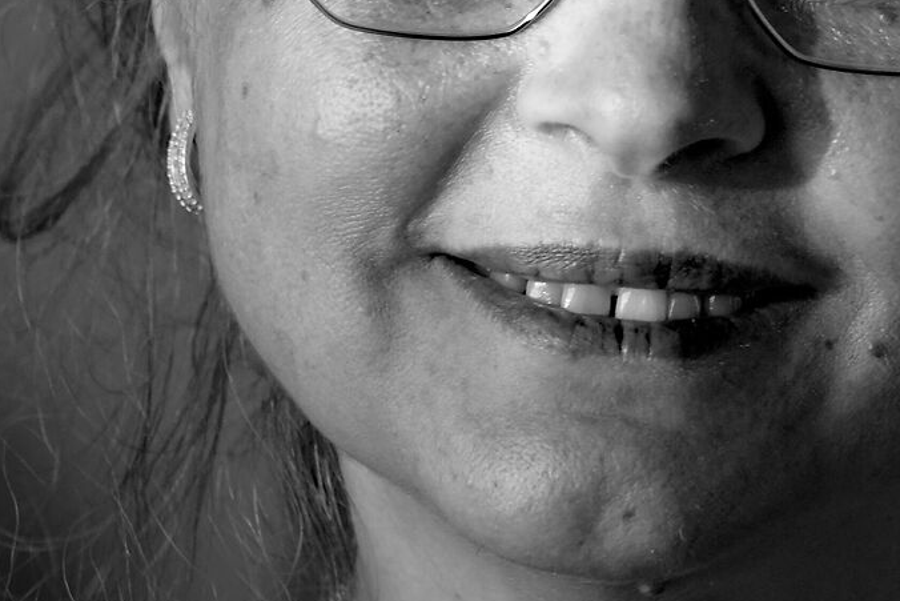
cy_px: -61
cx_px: 1028
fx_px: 12077
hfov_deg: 4.3
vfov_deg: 2.8
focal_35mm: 483
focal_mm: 90.4
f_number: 4.5
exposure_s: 1/60
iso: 500
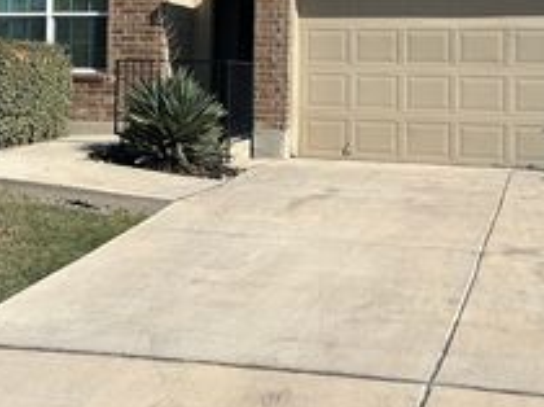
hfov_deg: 31.2
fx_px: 973
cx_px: 220
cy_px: 48
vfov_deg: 23.1
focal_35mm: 62
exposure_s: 1/6579
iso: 50
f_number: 1.5
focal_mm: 5.7
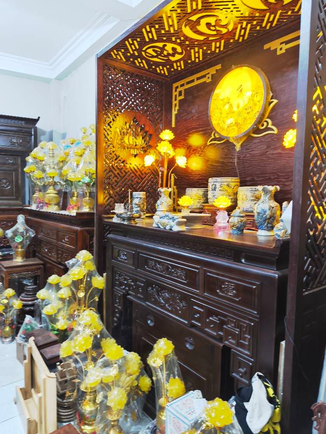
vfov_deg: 73.9
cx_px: 163
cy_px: 217
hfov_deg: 58.9
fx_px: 289
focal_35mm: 23
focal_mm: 6.18
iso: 1250
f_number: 1.65
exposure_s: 1/33.3
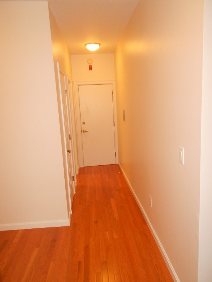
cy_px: 141
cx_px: 106
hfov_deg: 53.1
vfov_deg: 67.3
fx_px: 212
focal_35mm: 26
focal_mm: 4.6
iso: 320
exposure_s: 1/25
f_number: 3.2
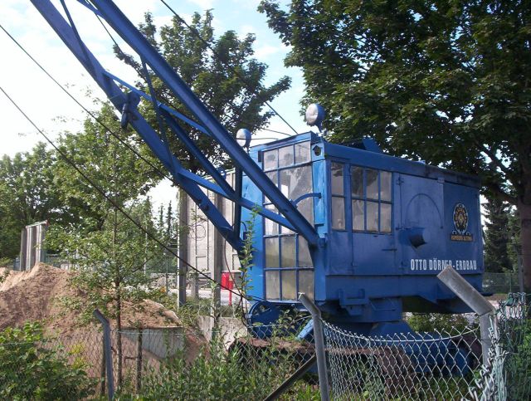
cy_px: 200
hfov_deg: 48.9
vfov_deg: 37.9
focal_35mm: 38
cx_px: 266
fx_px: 584
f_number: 4.5
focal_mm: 4.99
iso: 100
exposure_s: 1/305
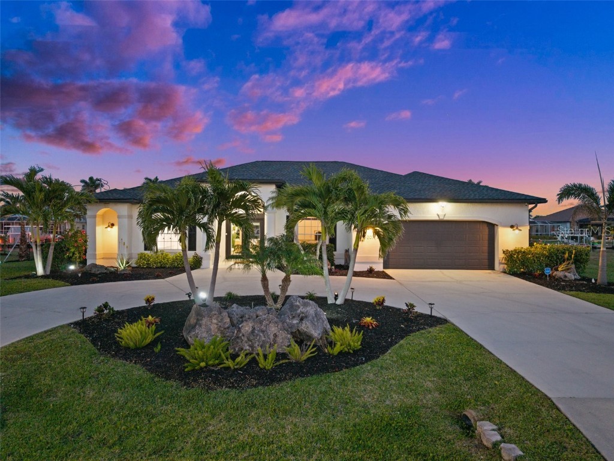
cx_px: 307
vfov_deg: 56.8
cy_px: 230
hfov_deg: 71.6
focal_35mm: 24
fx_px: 426
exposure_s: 1/13
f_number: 1.8
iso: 880
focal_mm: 8.67
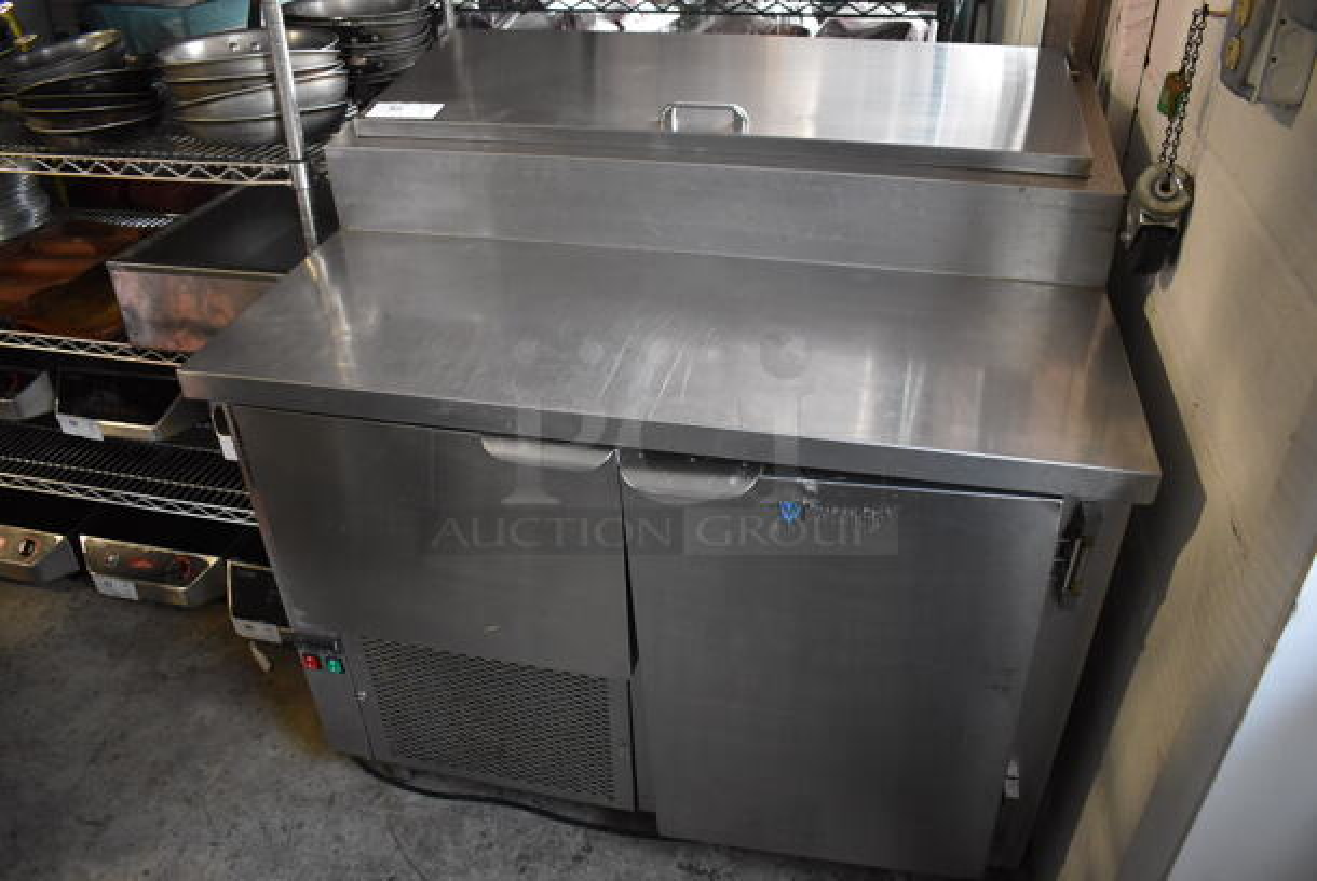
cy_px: 440
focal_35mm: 27
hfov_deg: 67.3
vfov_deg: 48.0
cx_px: 658
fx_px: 989
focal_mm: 18
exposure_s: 1/125
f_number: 3.5
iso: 2500
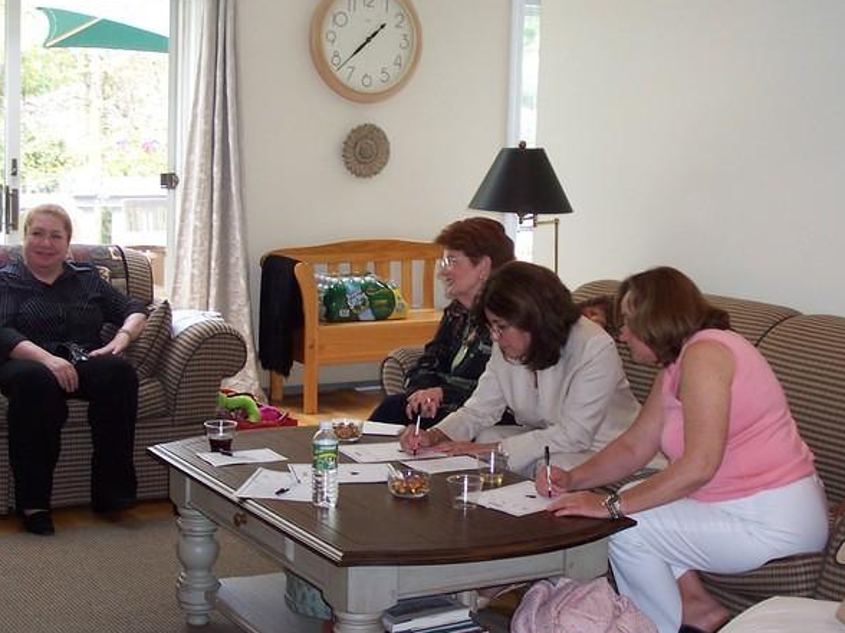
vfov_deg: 23.6
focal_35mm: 62
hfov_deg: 31.2
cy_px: 303
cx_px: 422
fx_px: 1513
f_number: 3.4
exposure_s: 1/60
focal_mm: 8.6
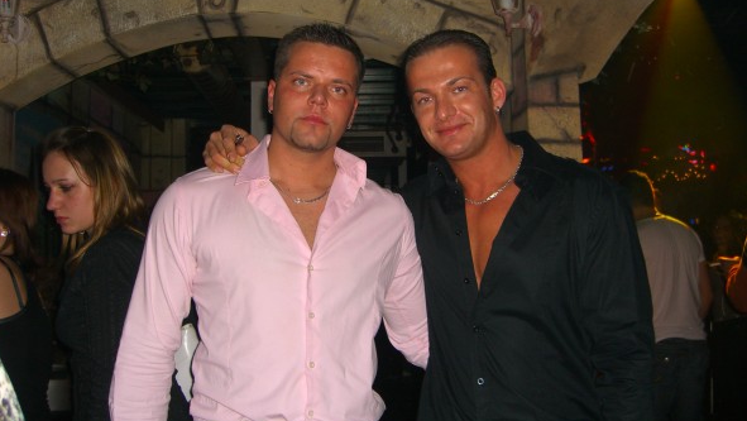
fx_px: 832
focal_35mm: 42
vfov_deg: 28.3
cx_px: 369
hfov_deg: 48.3
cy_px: 157
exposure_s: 1/60
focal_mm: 7.9
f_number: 2.8
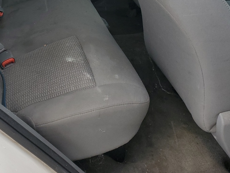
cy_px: 3
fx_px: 359
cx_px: 59
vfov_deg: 25.8
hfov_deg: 34.8
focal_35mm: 54
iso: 50
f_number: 1.5
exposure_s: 1/238
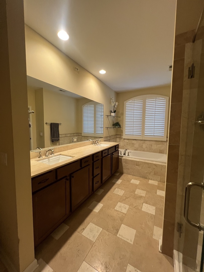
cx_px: 102
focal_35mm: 13
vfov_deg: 106.2
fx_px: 102
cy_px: 136
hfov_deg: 89.9
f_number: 1.8
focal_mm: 1.57
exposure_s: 1/60
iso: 200
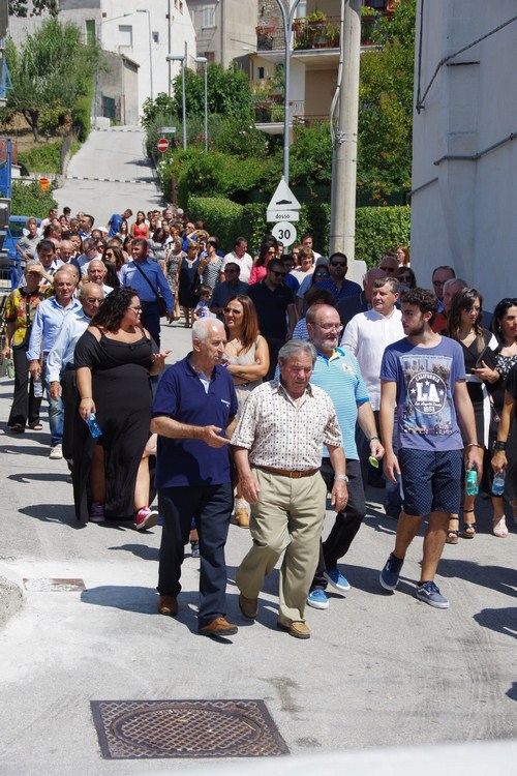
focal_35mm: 90
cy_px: 388
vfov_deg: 22.6
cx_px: 258
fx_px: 1939
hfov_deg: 15.2
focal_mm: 60
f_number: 8
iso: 200
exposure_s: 1/320
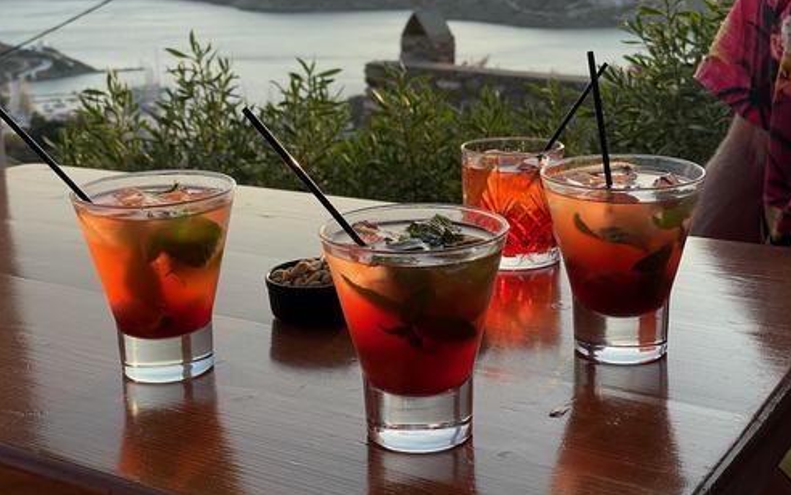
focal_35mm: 56
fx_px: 1208
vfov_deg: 23.1
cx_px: 400
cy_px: 198
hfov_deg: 36.3
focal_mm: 6
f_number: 2
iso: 25
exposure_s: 1/381
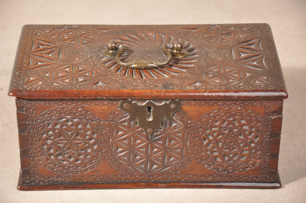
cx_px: 153
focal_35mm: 128
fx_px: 1082
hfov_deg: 16.1
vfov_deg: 10.7
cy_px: 102
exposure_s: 1/125
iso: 800
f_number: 5.6
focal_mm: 85
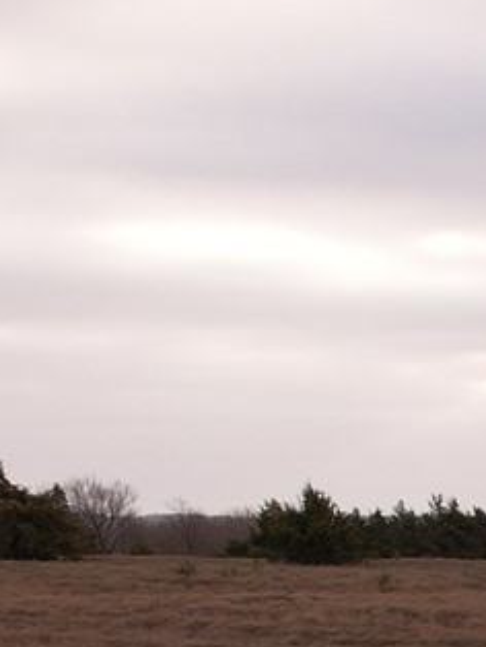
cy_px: 1068
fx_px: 2561
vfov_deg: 13.3
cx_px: 795
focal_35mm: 137
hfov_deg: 10.4
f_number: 2.8
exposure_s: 1/80
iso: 100
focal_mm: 8.38
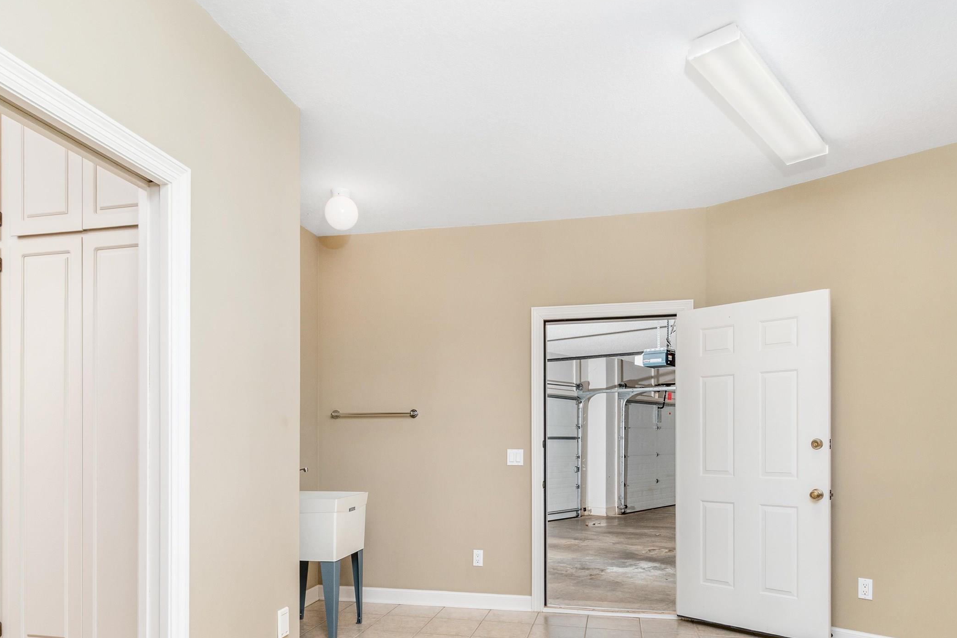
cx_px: 491
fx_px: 585
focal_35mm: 22
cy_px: 433
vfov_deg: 55.8
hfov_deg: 78.6
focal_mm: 10
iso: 320
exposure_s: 1/2
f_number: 11
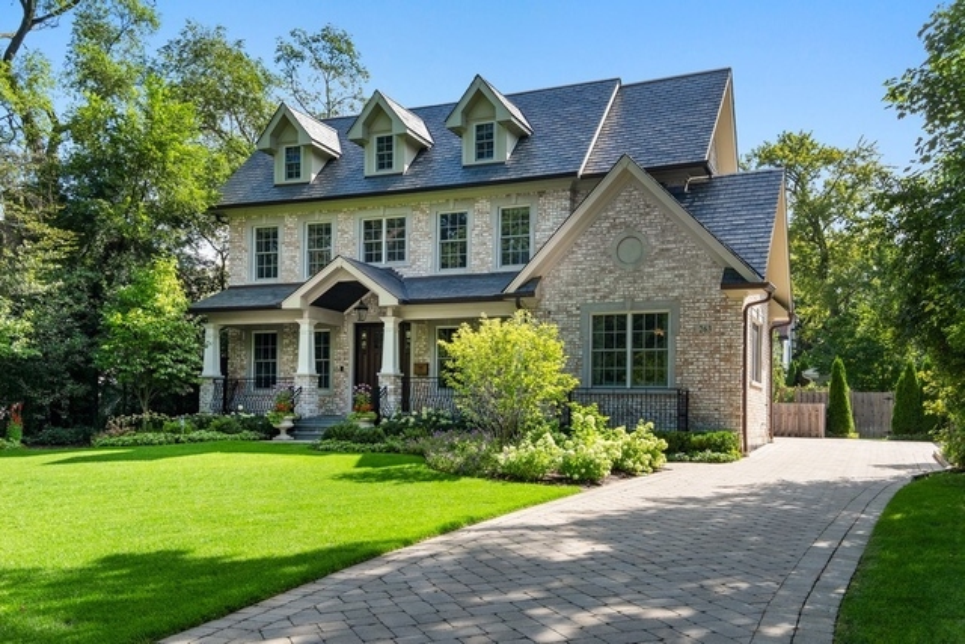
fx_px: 831
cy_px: 322
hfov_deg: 60.3
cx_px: 482
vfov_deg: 42.3
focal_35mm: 31
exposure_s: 1/150
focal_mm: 20.9
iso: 200
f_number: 8
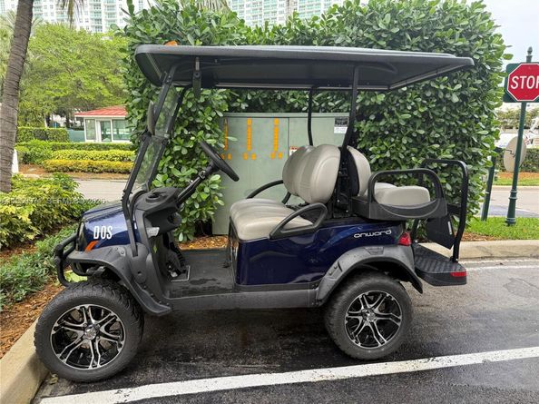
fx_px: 374
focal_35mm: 24
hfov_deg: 71.6
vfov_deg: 56.8
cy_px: 202
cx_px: 270
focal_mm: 6.76
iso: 100
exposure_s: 1/547
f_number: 1.78
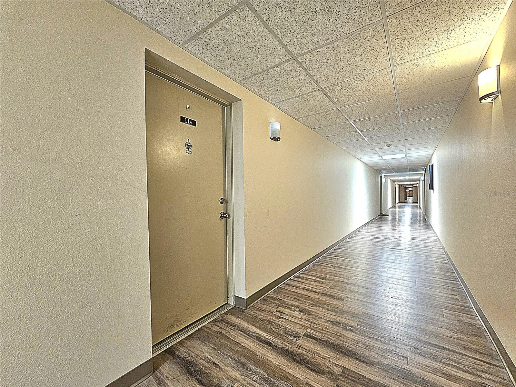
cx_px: 258
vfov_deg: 89.9
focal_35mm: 13
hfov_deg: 106.2
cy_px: 194
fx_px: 194
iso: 400
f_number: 2.2
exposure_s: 1/30
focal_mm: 2.2
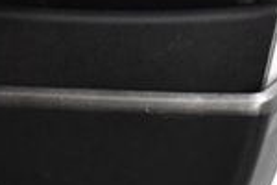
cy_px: -74
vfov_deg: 8.7
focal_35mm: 154
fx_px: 1185
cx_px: 94
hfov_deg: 13.3
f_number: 3.5
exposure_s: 1/100
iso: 3200
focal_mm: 18
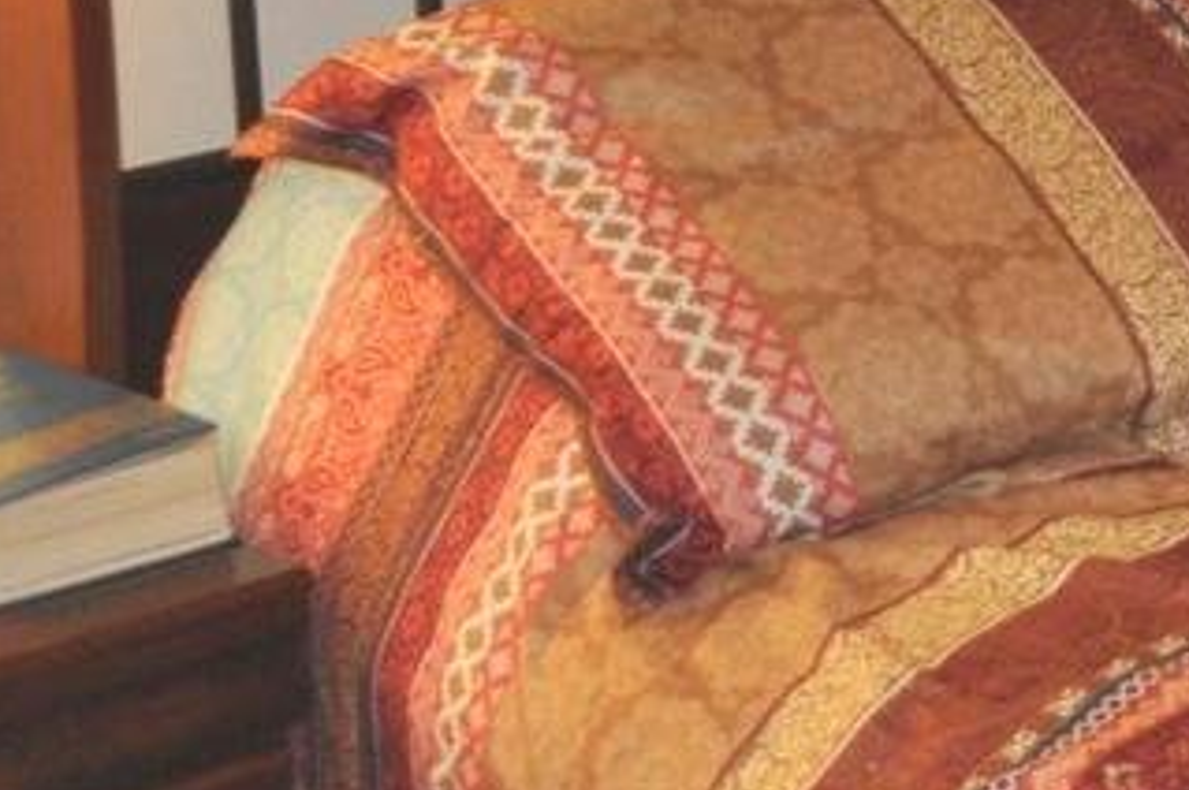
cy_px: -149
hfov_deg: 13.2
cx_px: 1633
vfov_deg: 9.1
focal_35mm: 149
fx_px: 4916
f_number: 3.8
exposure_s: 1/60
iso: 800
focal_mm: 22
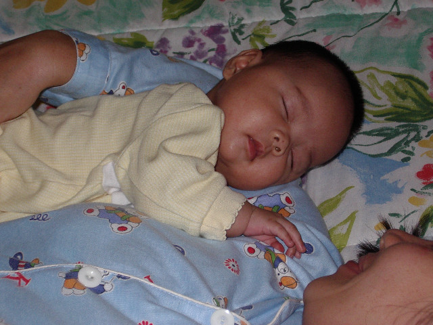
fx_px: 1101
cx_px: 216
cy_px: 162
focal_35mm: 88
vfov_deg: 16.8
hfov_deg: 22.3
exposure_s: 1/80
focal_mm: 13.3
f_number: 4.2
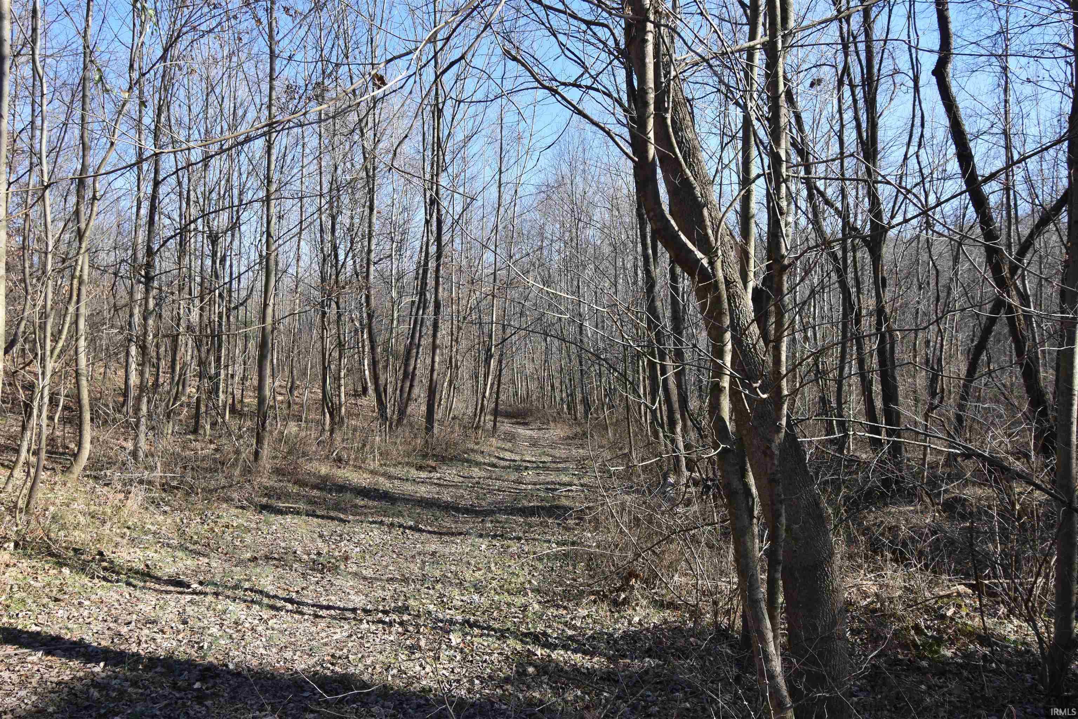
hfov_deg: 67.4
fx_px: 808
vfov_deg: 47.9
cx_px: 539
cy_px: 360
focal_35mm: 27
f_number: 8
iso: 220
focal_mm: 18
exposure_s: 1/250
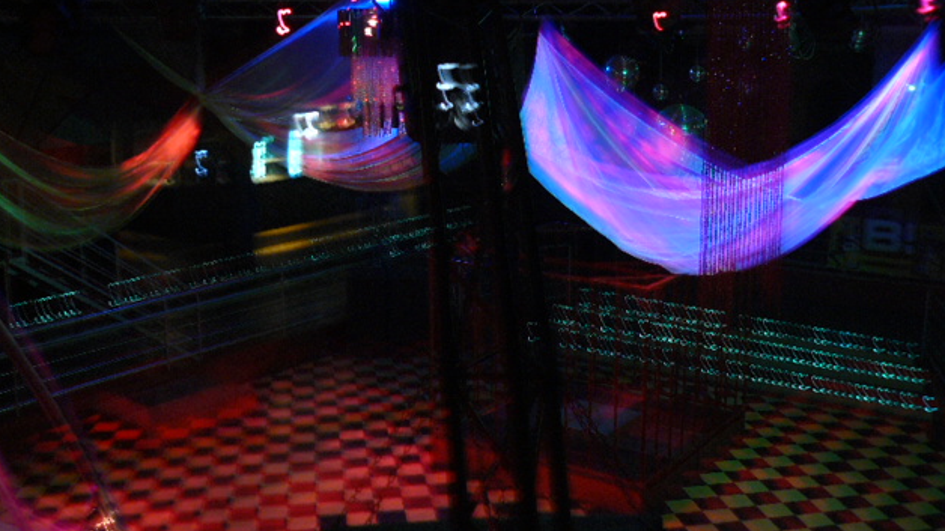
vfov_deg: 29.7
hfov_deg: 50.5
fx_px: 1002
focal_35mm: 40
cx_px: 471
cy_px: 235
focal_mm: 6
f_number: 2.8
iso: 200
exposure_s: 1
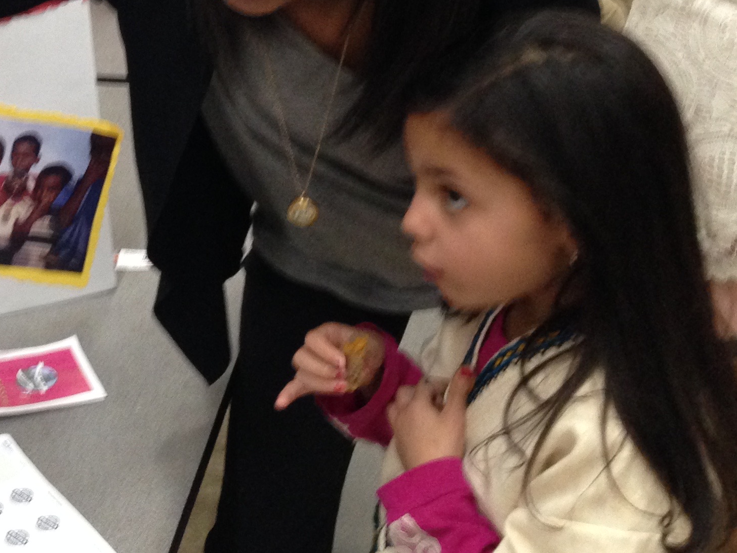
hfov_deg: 25.3
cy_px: 66
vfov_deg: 19.6
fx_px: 1576
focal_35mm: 74
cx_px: 36
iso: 250
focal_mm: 4.12
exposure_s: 1/20
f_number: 2.4
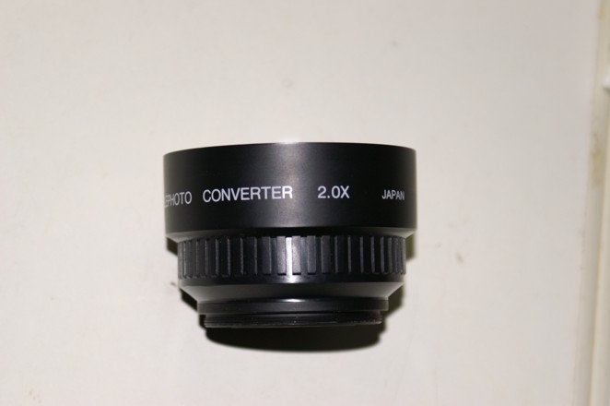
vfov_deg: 13.0
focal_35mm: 105
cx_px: 305
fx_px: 1777
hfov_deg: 19.5
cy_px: 203
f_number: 5.6
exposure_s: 1/125
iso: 400
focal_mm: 70
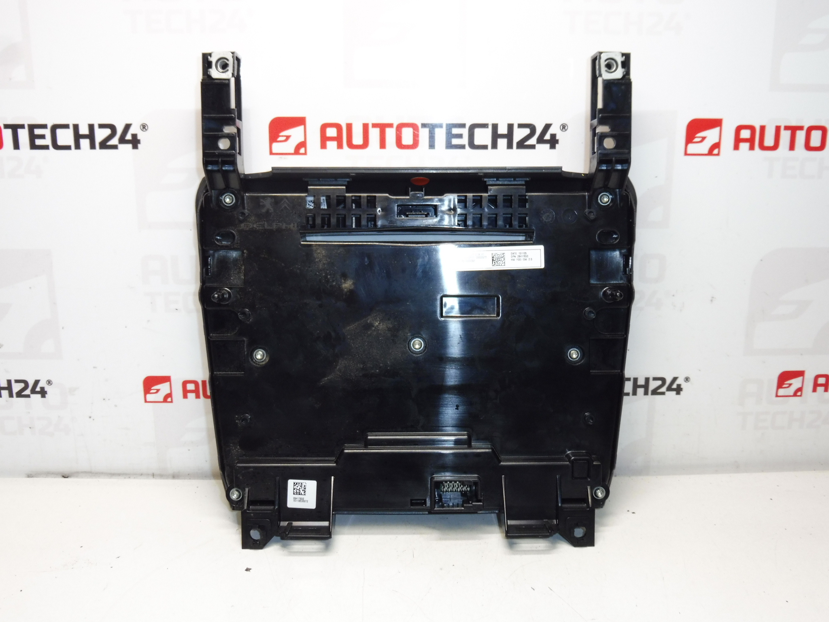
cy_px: 311
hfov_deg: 54.0
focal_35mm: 34
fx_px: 814
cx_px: 414
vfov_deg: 41.8
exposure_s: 1/80
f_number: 4.5
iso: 200
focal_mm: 6.1
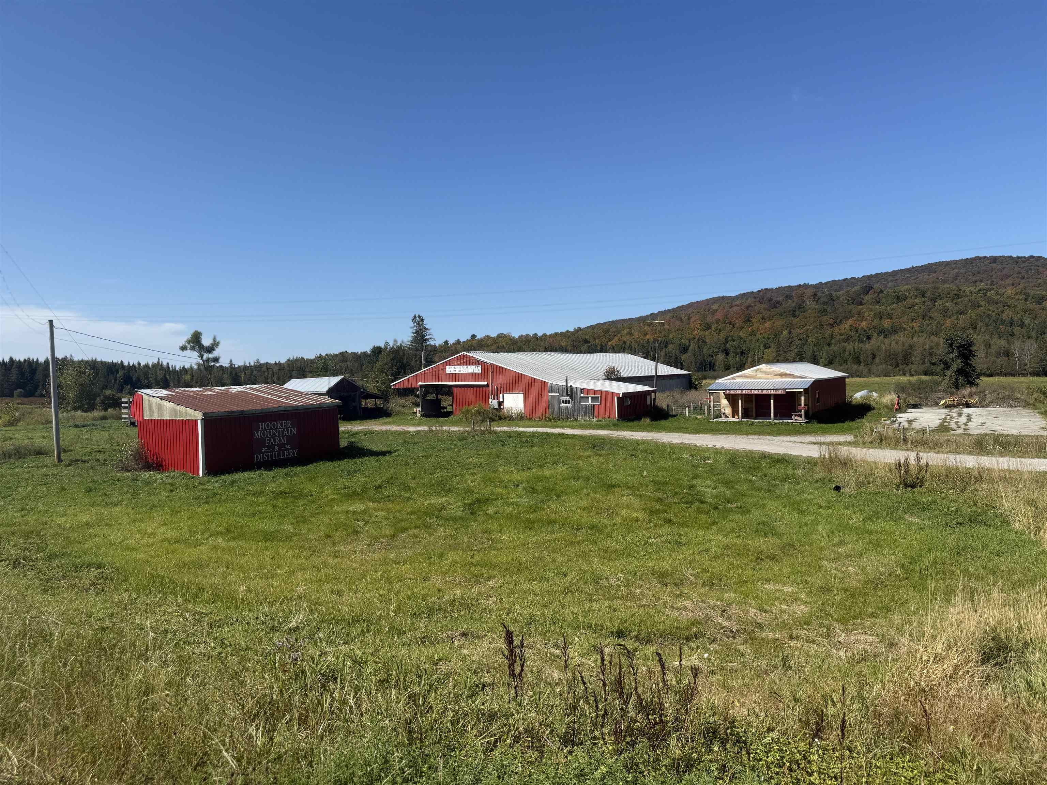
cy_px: 392
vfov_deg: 56.8
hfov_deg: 71.6
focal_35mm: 24
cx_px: 524
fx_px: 726
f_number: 1.78
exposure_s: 1/4673
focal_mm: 6.76
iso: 80
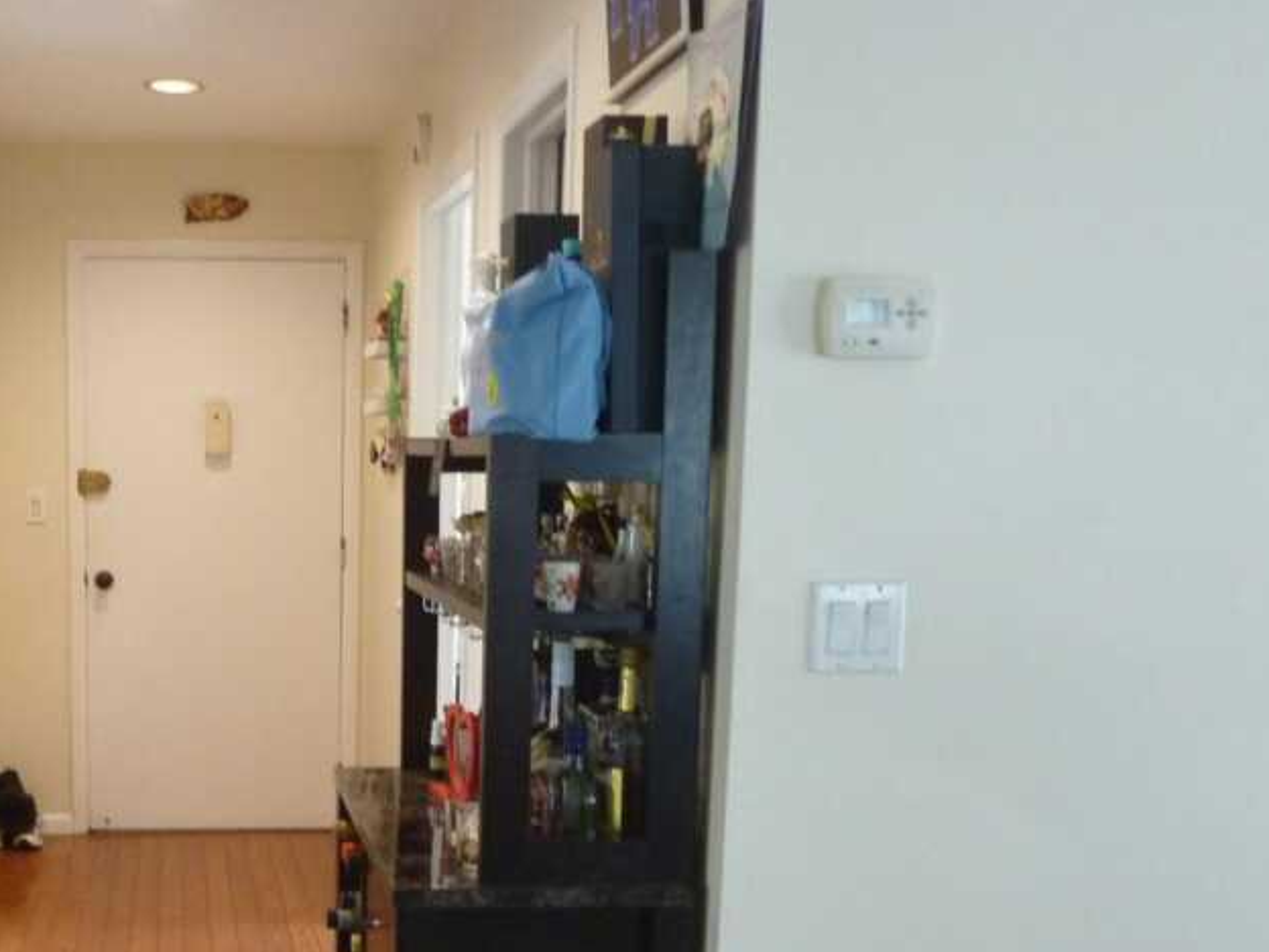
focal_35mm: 41
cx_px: 254
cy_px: 679
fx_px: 1503
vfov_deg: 34.6
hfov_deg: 43.6
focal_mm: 4.1
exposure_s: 1/25
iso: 400
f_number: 3.3
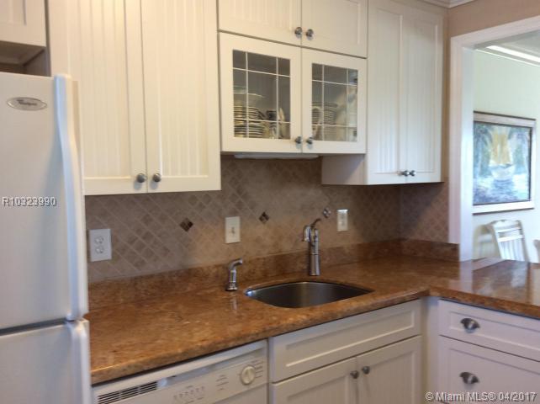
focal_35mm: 32
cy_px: 202
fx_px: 499
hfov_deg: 56.9
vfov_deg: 44.1
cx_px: 270
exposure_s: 1/24
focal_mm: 3.3
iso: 64
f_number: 2.4
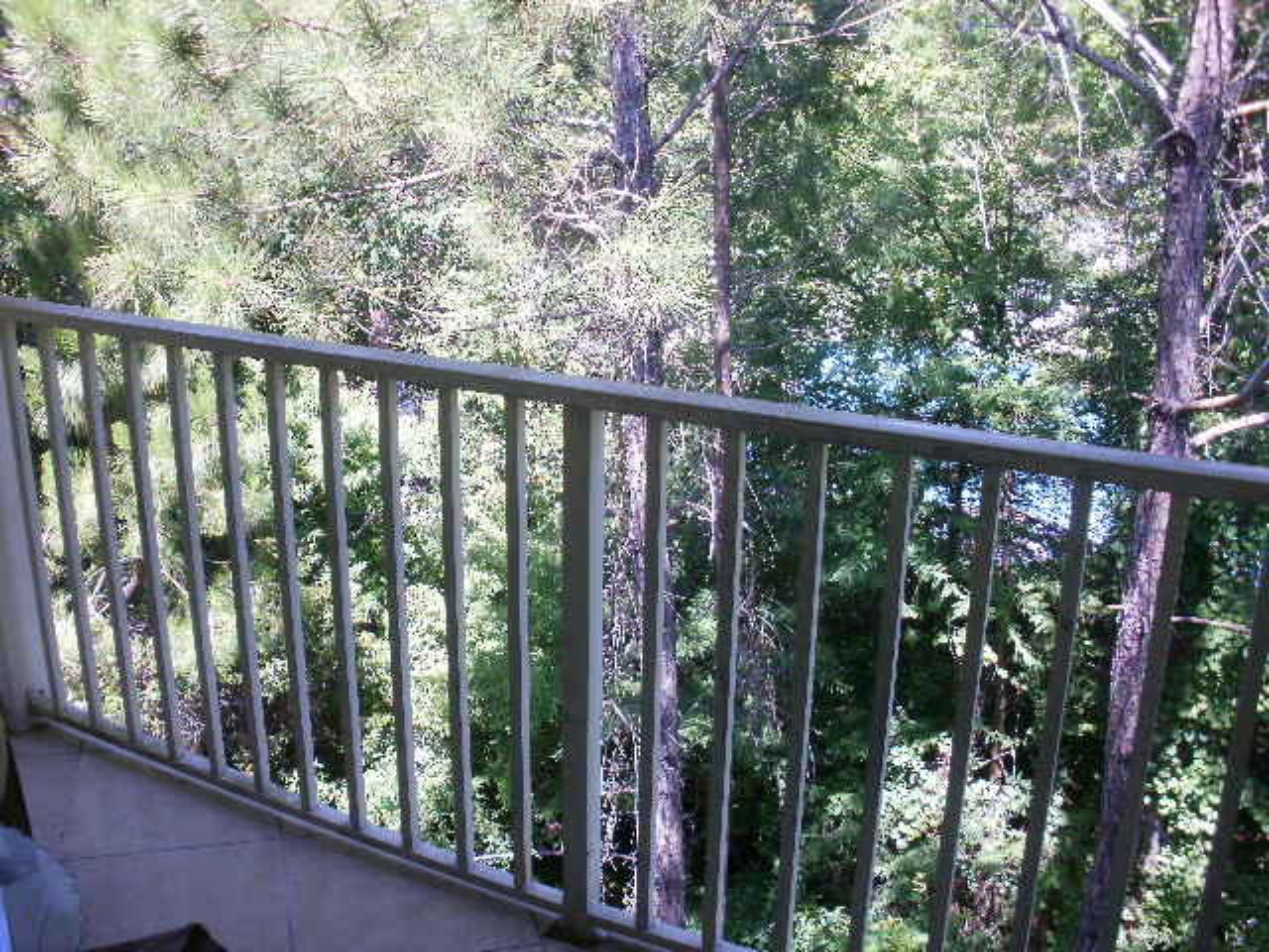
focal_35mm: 36
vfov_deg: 39.7
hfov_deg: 51.4
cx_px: 634
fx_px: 1320
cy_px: 476
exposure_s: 1/100
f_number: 3.5
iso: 100
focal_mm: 6.3
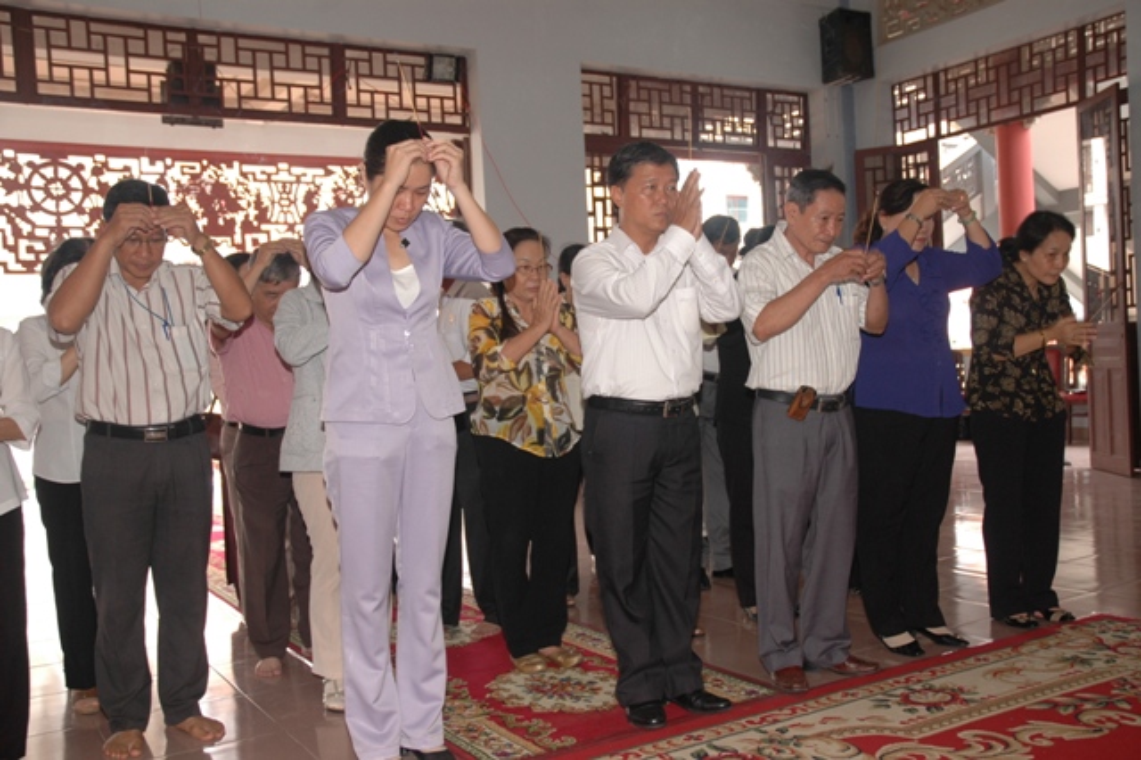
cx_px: 570
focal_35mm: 36
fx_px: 1140
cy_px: 380
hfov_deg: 53.2
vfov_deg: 36.8
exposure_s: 1/50
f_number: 3.8
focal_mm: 24
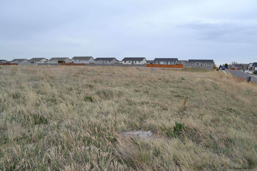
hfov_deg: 67.4
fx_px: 193
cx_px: 128
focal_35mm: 27
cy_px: 86
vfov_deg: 47.9
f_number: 7.1
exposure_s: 1/200
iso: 100
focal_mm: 18
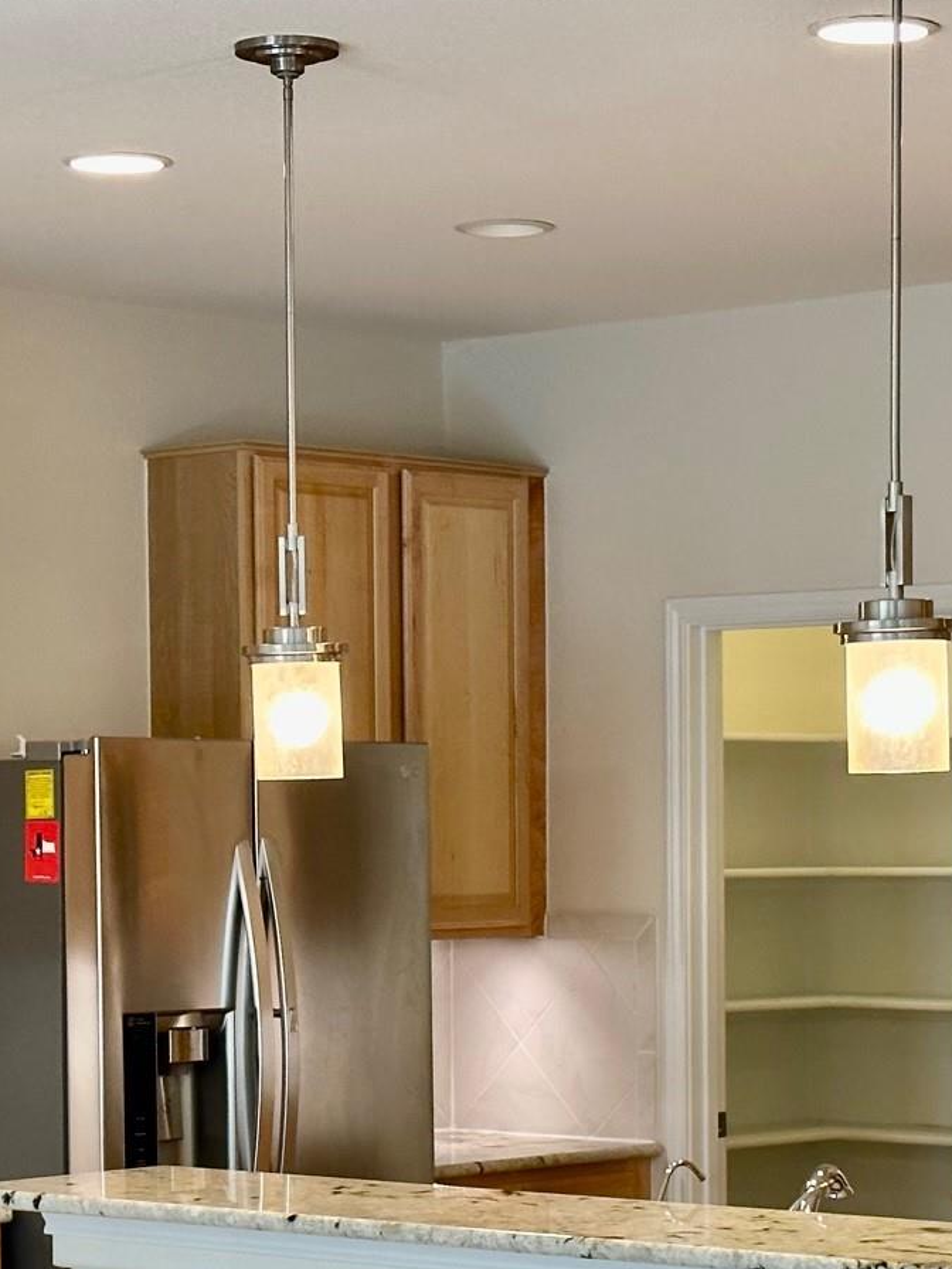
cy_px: 1061
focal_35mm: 108
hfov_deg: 13.7
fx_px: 3960
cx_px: 486
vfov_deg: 18.0
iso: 160
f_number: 1.78
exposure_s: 1/120
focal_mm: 6.86
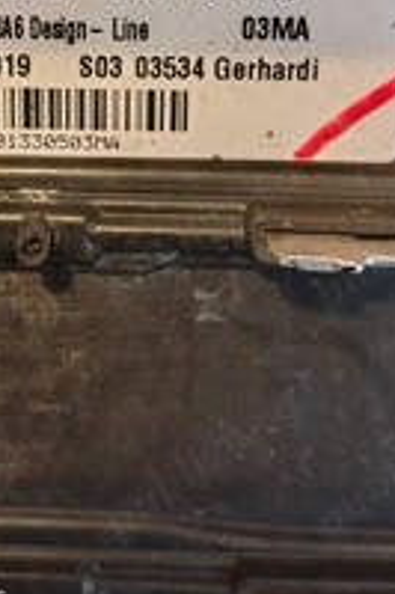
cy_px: 59
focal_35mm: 52
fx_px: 857
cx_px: 98
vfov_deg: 35.9
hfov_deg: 25.6
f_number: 1.7
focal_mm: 4.71
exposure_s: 1/33.3
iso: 3977
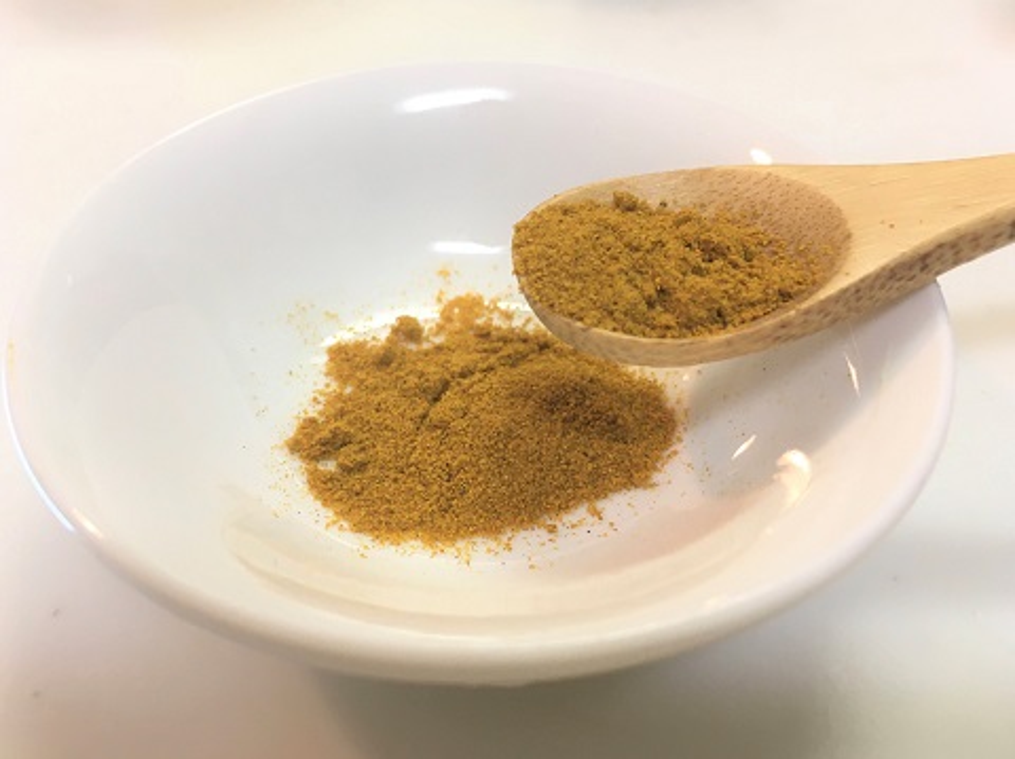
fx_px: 849
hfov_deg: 61.7
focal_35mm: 29
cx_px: 508
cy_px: 380
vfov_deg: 48.2
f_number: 2.2
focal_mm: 4.15
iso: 50
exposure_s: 1/30
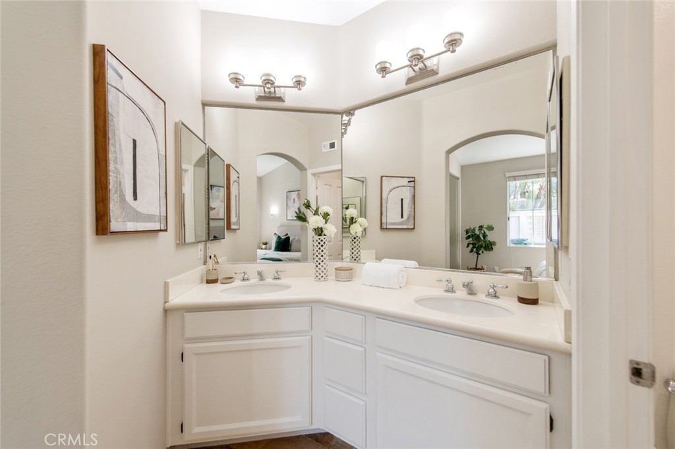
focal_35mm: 14
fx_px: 262
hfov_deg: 104.3
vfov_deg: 81.1
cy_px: 224
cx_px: 338
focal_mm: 14
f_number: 4
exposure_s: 1/250
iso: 320
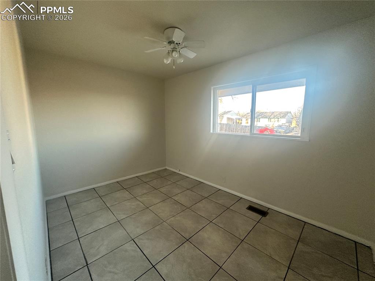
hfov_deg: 102.1
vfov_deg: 85.6
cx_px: 188
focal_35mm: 14
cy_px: 140
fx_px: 152
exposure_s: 1/99
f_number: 2.2
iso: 160
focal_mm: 2.22
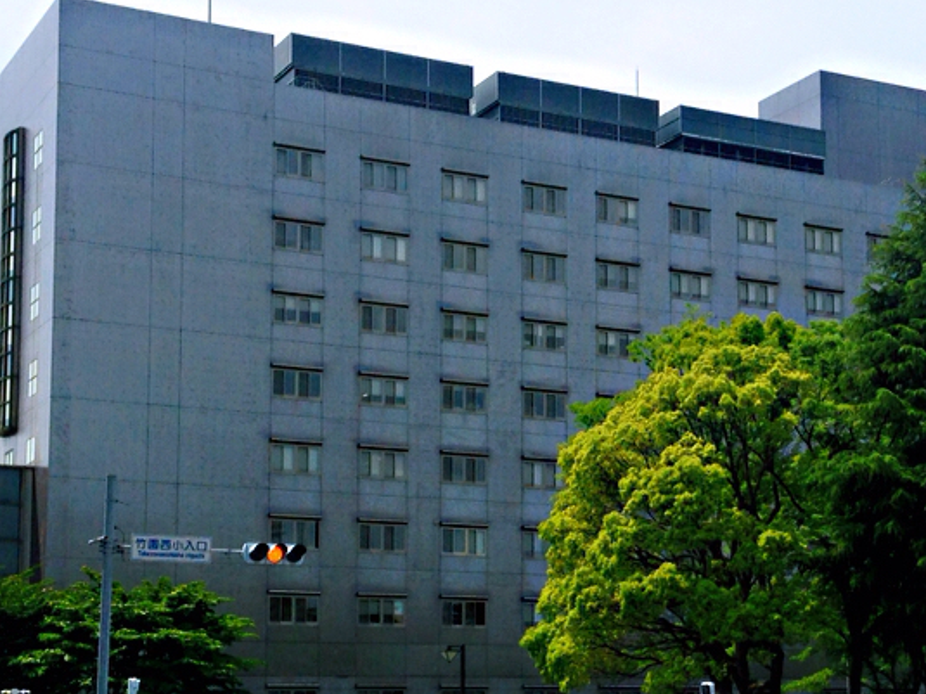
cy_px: 495
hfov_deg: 25.0
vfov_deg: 19.0
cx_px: 708
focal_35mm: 77
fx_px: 2059
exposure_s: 1/2262
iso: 50
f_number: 2.4
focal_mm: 4.12
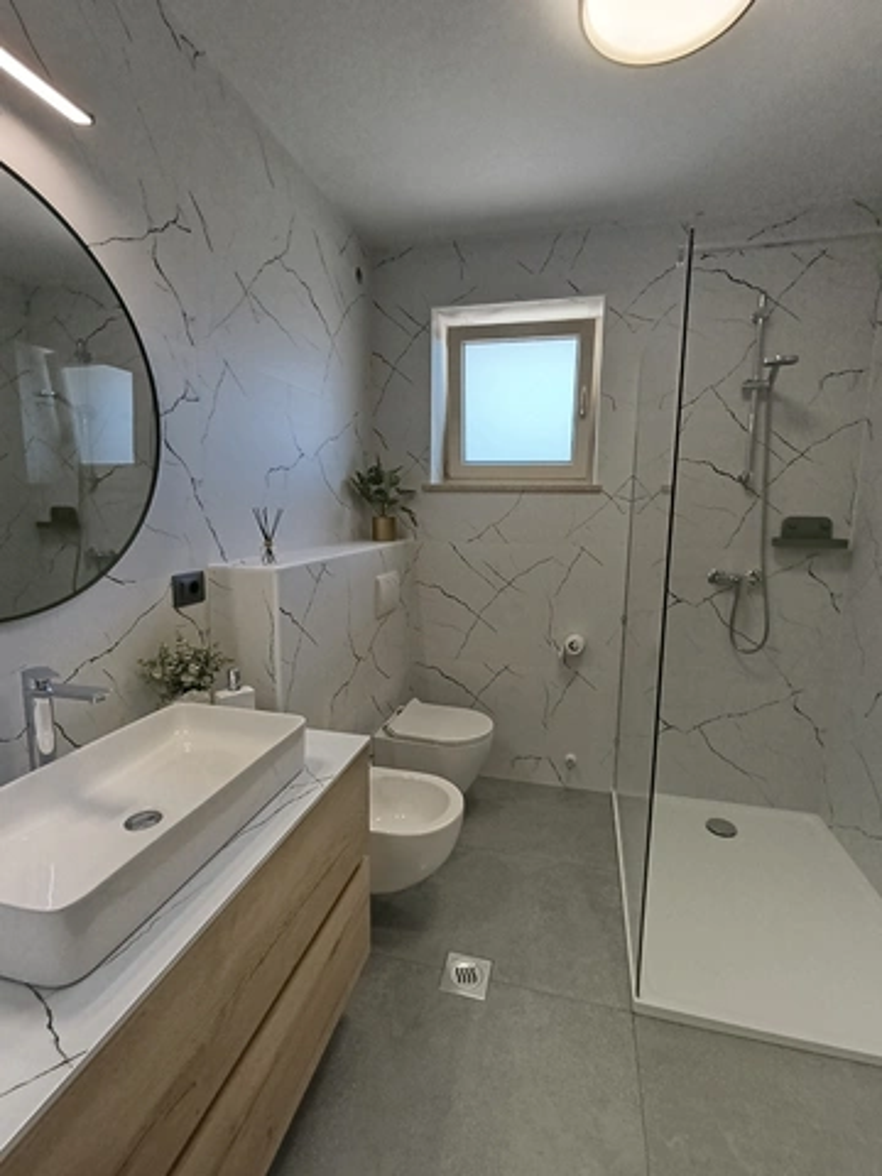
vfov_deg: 94.5
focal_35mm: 16
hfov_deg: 78.1
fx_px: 544
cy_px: 588
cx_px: 441
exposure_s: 1/50
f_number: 2.2
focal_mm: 1.65
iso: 160
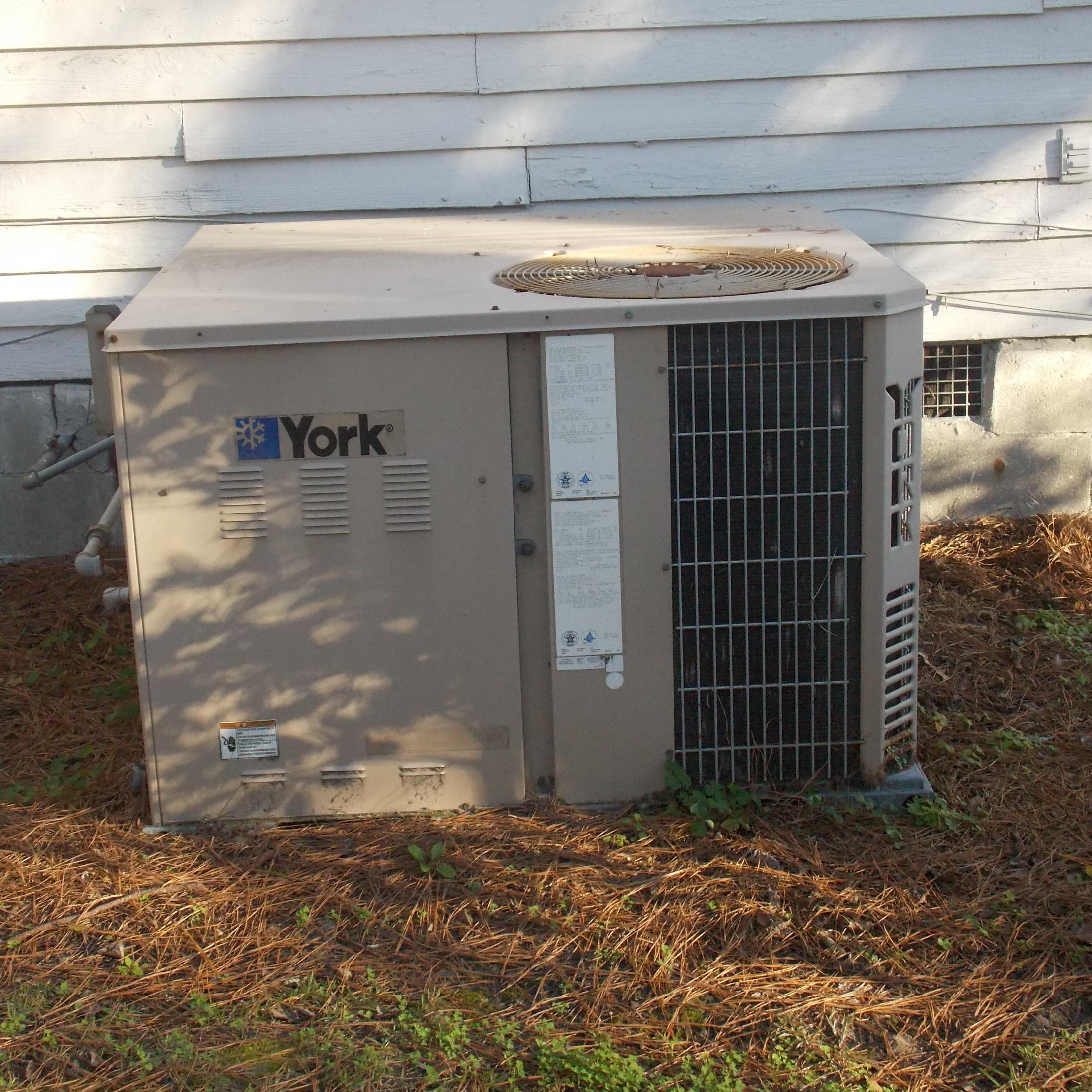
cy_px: 546
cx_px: 503
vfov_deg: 31.1
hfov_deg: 31.1
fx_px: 1963
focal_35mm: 55
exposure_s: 1/250
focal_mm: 8.1
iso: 320
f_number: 3.7
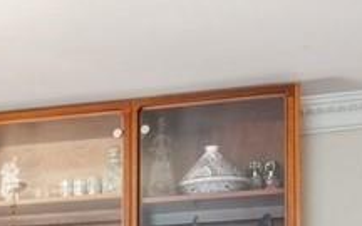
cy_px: 455
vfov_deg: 10.6
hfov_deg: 15.8
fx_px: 1115
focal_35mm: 113
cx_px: -287
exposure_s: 1/6
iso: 640
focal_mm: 15
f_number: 14
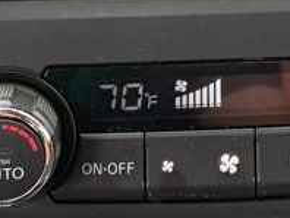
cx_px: 208
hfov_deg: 15.8
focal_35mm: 124
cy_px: -108
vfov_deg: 11.5
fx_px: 1040
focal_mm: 6.76
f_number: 1.78
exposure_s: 1/224
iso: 200
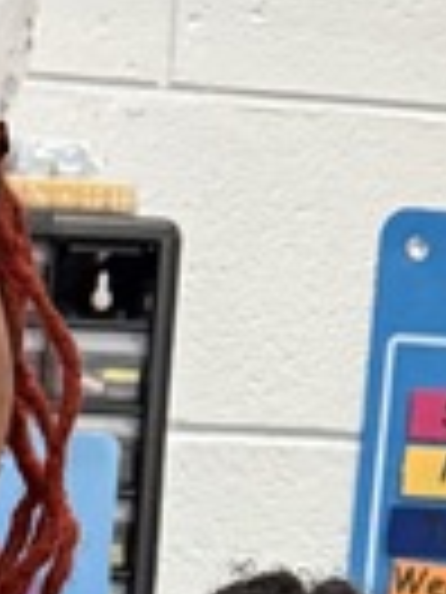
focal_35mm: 186
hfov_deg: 7.9
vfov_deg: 9.7
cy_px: 1305
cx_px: -171
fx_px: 3195
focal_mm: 6.76
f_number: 1.78
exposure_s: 1/60
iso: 400
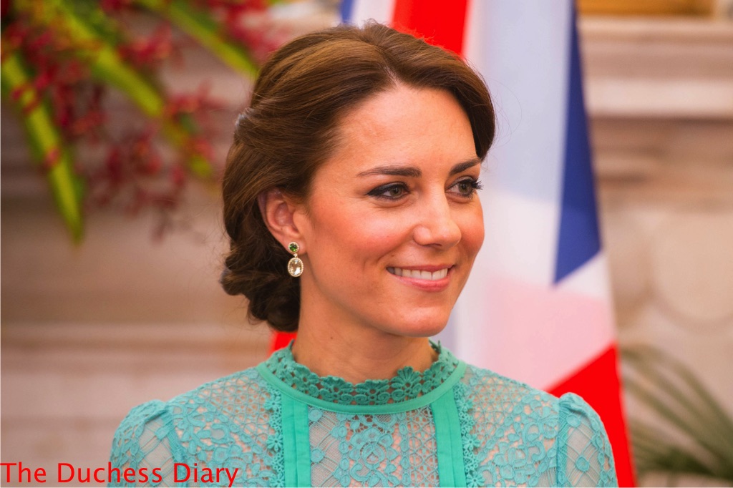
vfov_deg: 6.9
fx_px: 4071
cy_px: 244
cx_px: 366
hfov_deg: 10.3
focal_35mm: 200
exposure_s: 1/125
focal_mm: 200
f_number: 3.5
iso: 2000
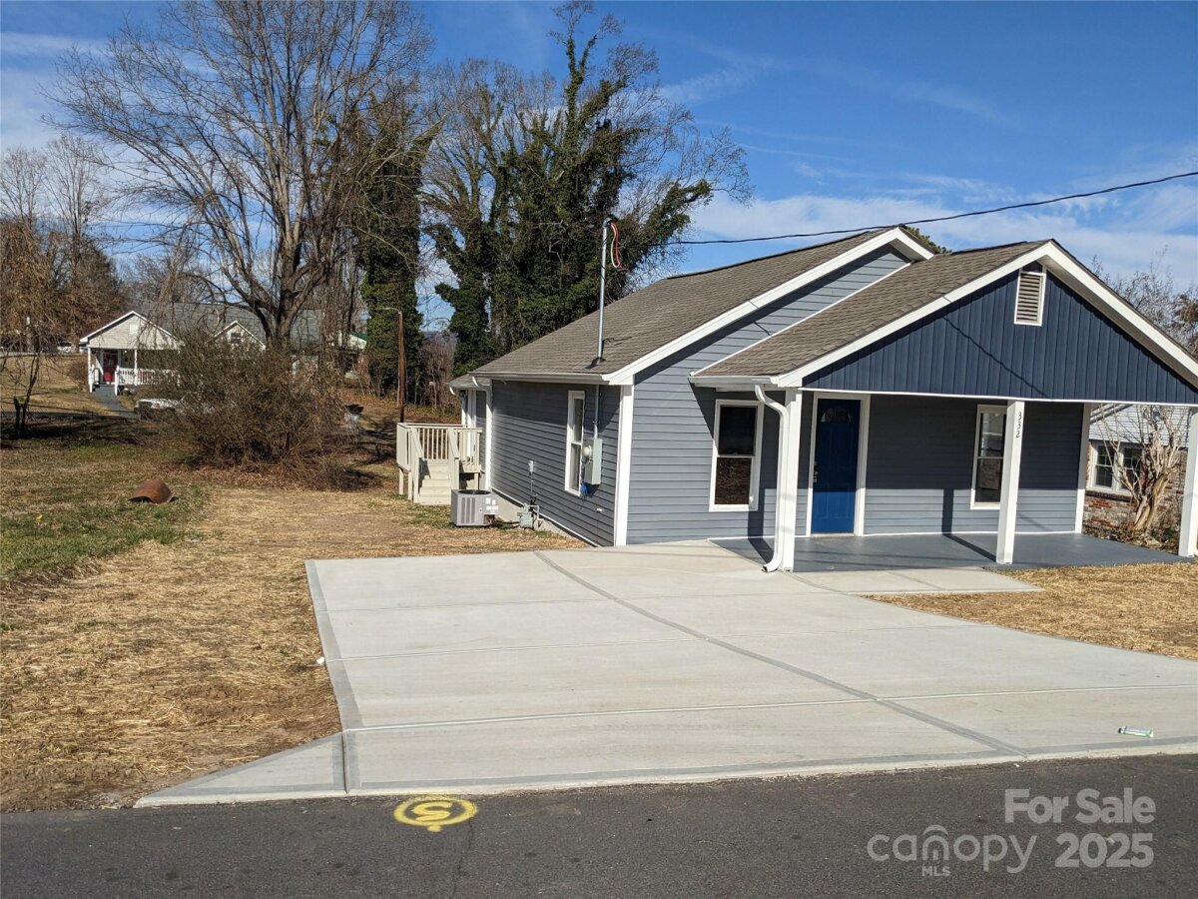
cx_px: 599
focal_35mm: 27
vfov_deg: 51.4
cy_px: 450
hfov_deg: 65.3
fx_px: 934
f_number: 1.73
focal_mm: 4.38
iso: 52
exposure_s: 1/5882
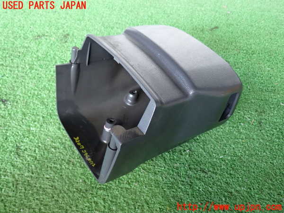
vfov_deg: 46.8
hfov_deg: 60.0
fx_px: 246
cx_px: 142
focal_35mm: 30
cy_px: 106
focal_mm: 5.4
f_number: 2.3
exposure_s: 1/30
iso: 250
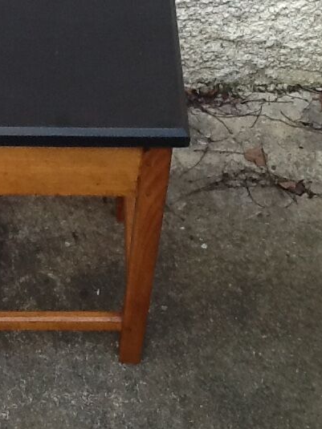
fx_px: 980
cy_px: 103
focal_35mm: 79
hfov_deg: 18.4
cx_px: 40
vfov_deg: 24.4
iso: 64
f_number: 2.4
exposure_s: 1/120
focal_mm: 2.03
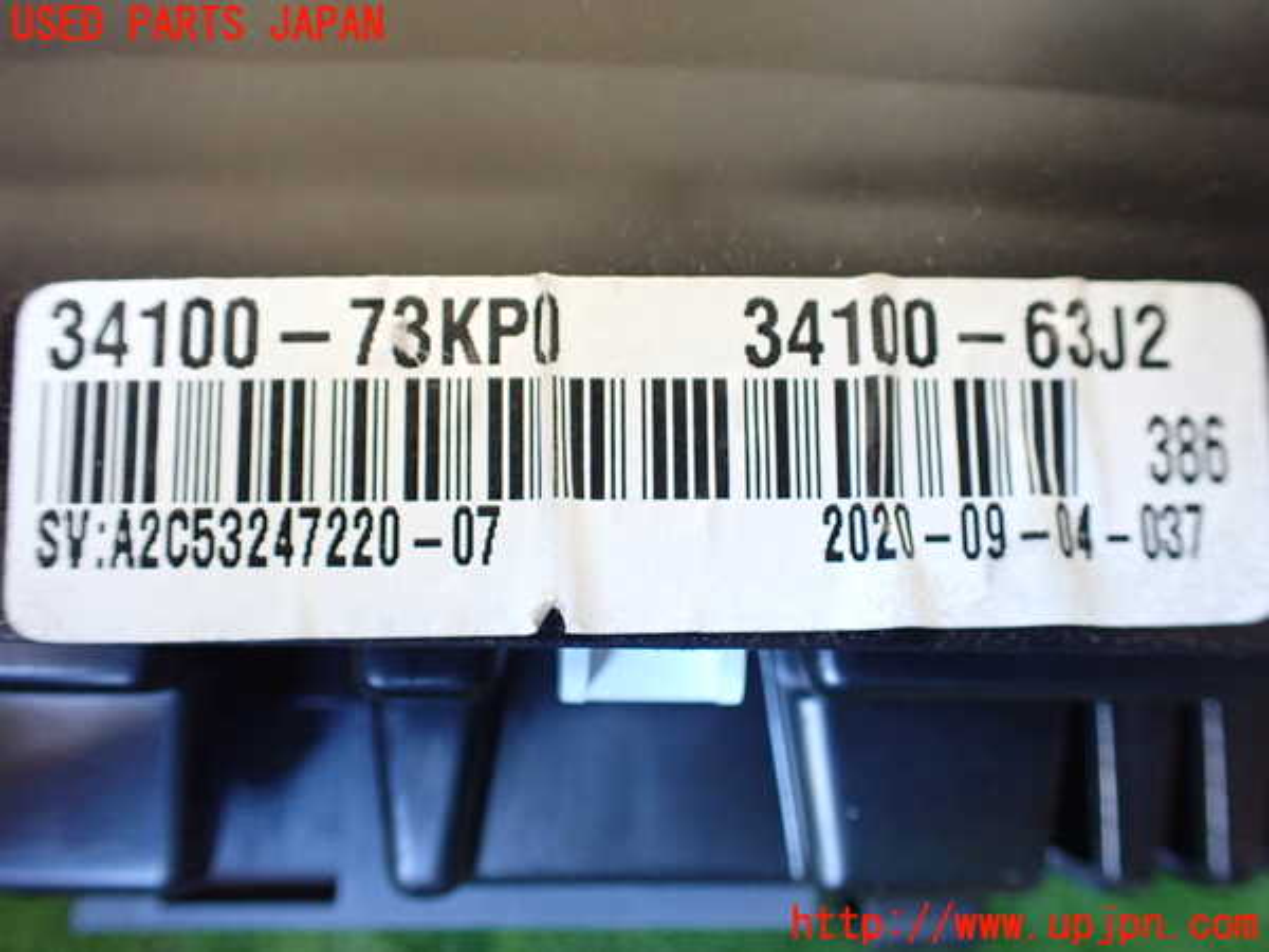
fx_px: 1100
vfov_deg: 46.8
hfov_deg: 60.0
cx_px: 634
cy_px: 476
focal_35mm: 30
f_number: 2.3
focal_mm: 5.4
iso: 800
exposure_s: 1/40
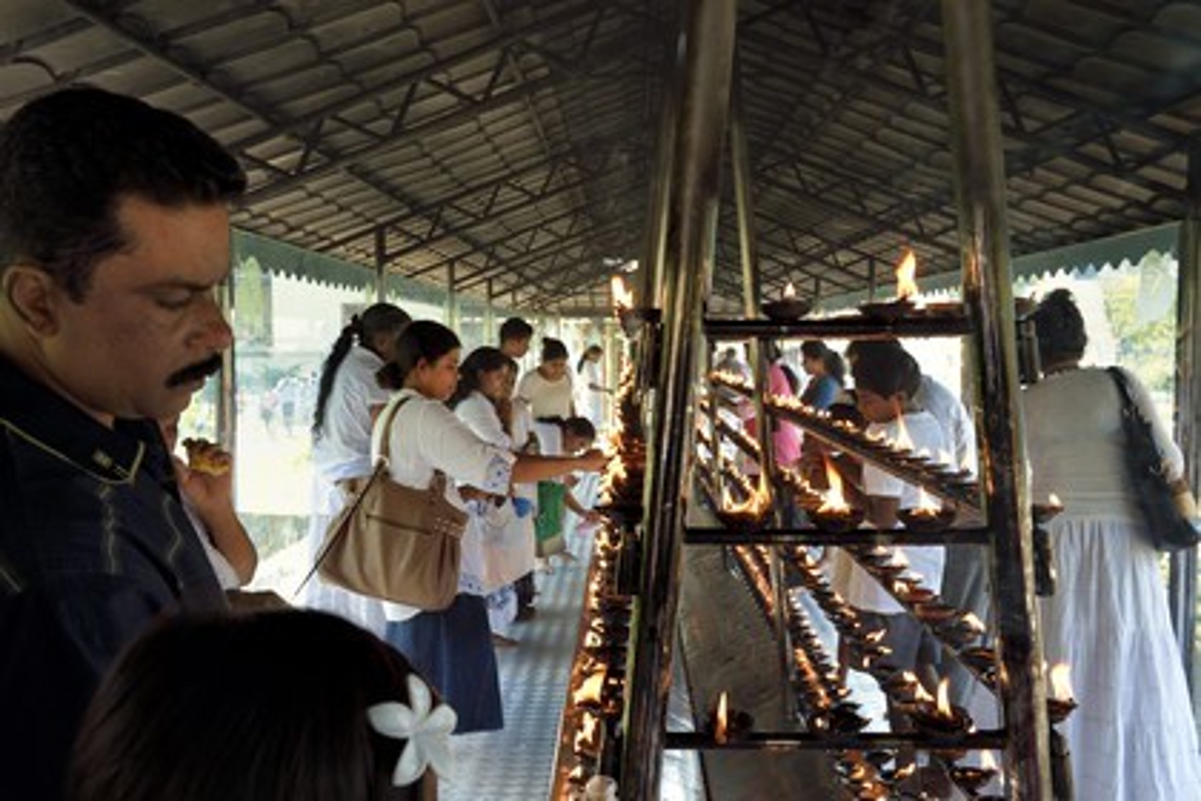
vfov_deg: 41.1
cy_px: 400
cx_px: 600
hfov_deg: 58.7
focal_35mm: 32
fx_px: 1067
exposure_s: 1/125
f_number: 10
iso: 1000
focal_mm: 32
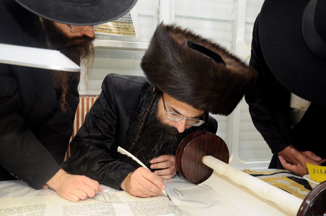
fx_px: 339
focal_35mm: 38
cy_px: 108
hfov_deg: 51.3
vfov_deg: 35.4
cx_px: 163
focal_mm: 25
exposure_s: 1/60
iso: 640
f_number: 5.6
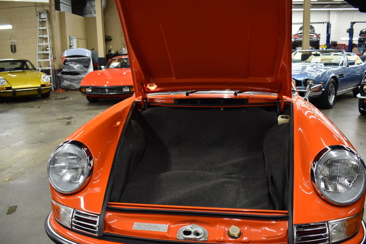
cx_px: 183
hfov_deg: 61.9
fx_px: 305
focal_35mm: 30
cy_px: 122
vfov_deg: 43.6
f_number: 3.8
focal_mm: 20
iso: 400
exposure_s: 1/30
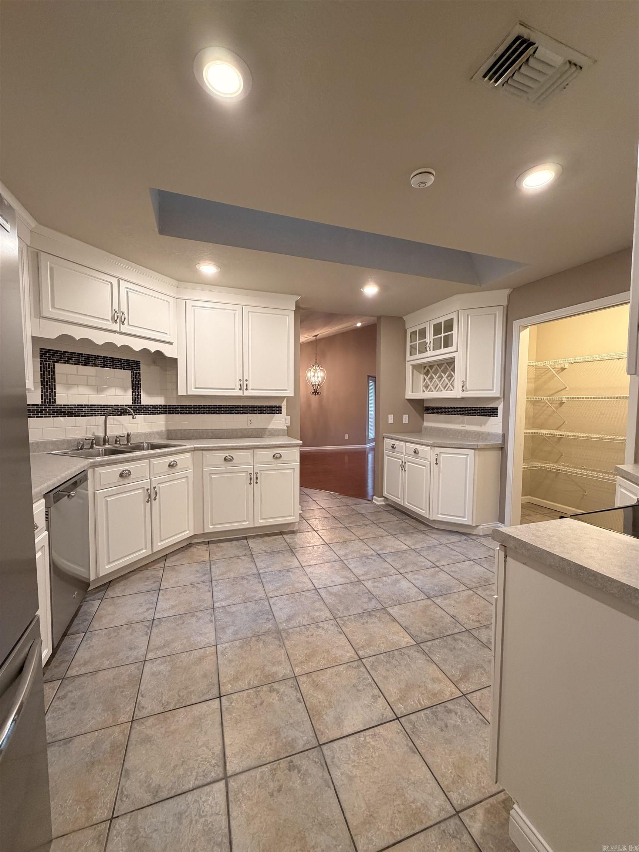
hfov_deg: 85.7
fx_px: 345
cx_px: 320
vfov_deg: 102.1
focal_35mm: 14
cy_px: 426
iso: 200
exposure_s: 1/60
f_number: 2.2
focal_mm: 2.22
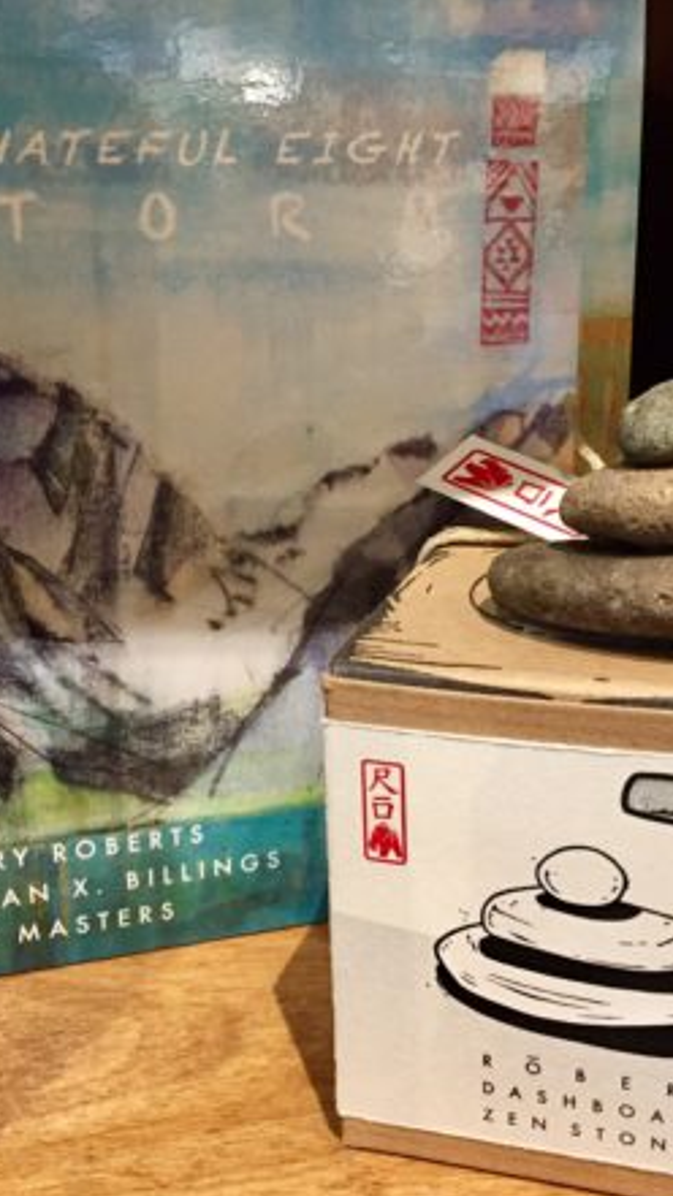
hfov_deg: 27.6
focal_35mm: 43
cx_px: 404
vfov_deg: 47.4
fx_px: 1364
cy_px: 602
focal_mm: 4.15
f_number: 2.2
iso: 160
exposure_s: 1/30
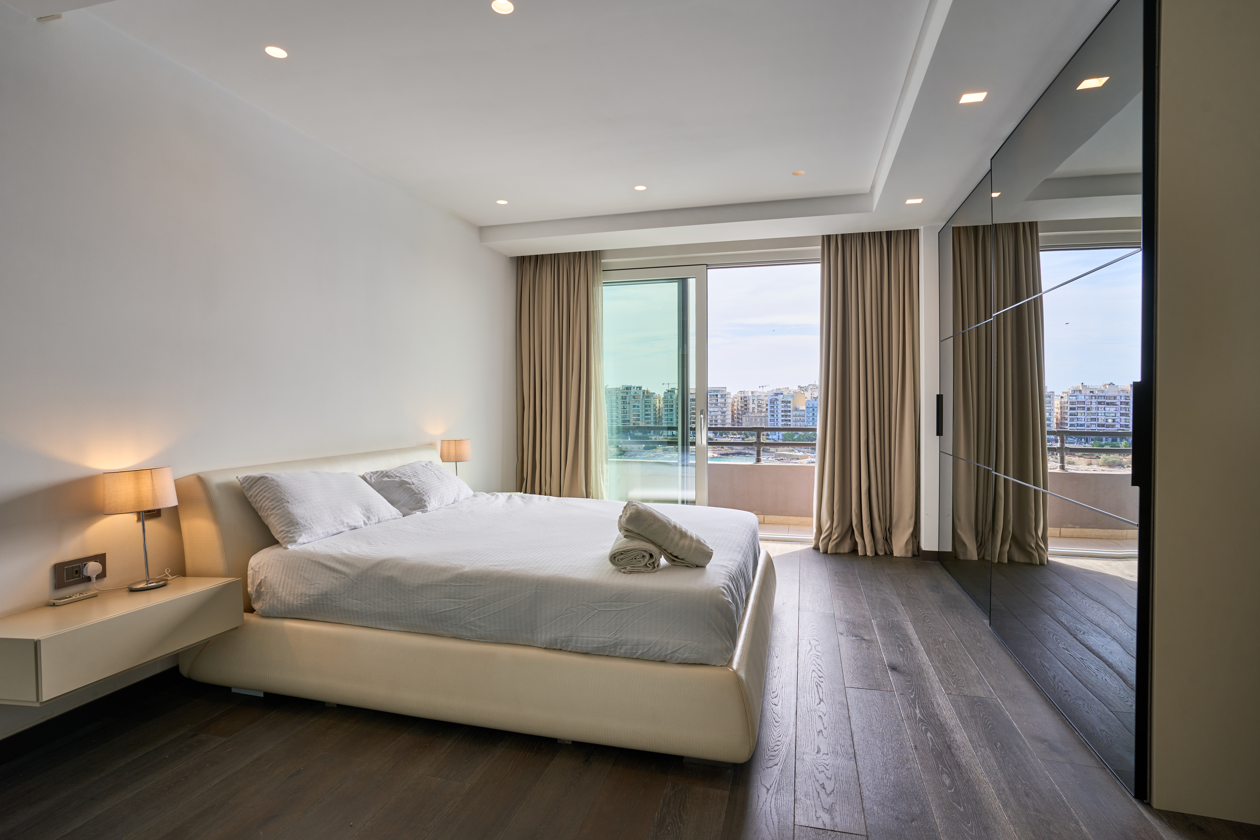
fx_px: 595
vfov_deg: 70.4
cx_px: 630
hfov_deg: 93.3
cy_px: 420
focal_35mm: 17
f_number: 8
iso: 250
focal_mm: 17
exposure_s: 1/400
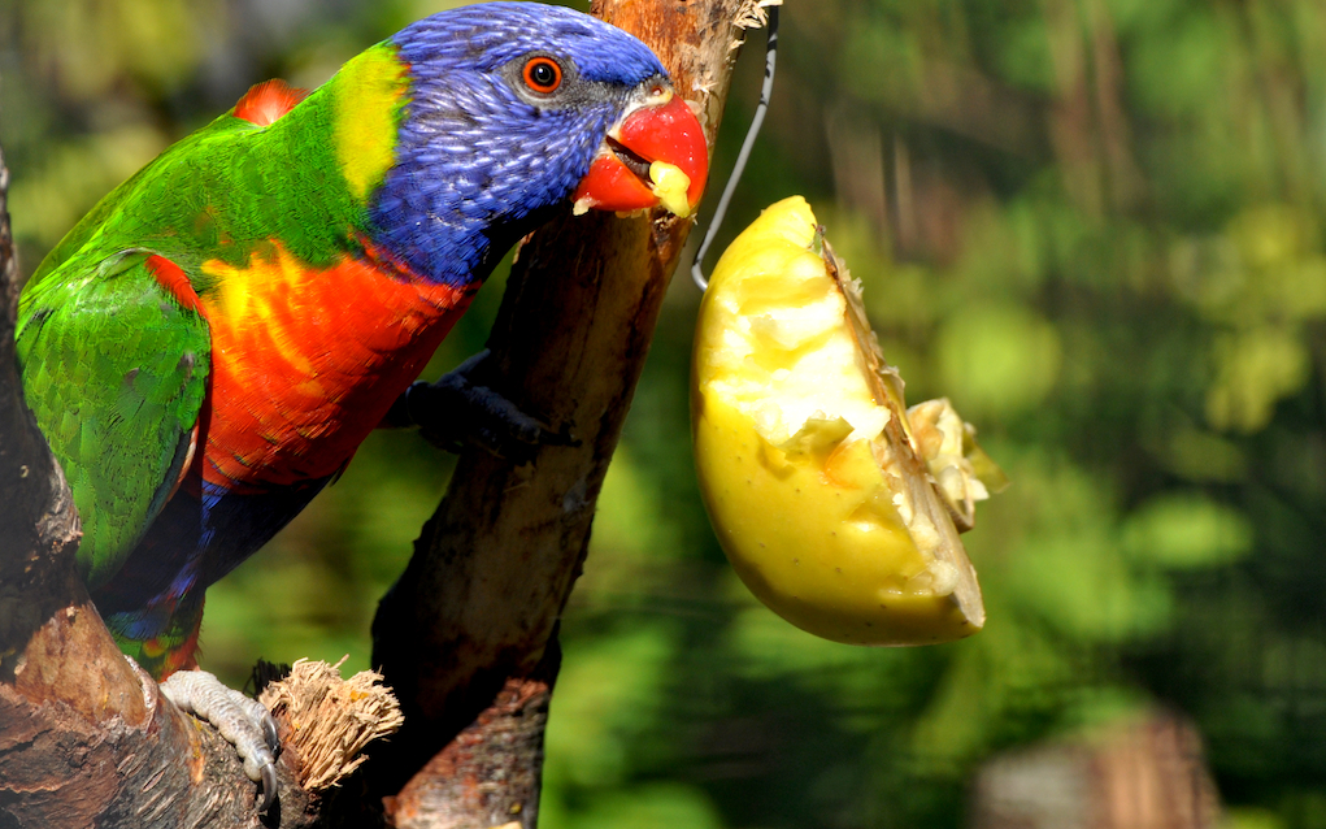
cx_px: 664
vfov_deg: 4.8
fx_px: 9973
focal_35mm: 276
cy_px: 387
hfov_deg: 7.6
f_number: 10
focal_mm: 180
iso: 320
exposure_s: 1/400
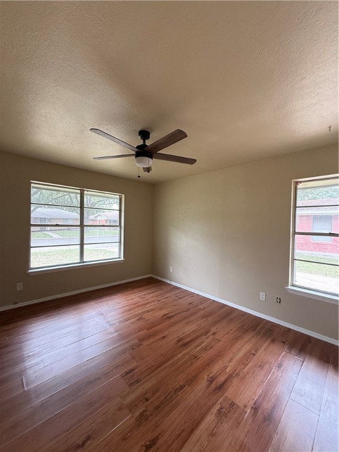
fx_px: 183
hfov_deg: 85.7
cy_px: 226
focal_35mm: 14
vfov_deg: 102.1
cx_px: 170
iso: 200
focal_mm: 2.22
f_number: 2.2
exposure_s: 1/99
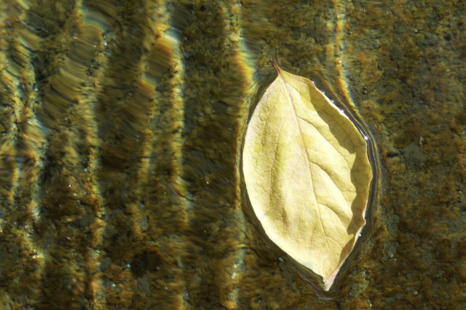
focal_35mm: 82
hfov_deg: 24.6
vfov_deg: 16.5
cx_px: 233
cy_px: 155
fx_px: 1067
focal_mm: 55
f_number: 36
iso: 800
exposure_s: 1/50
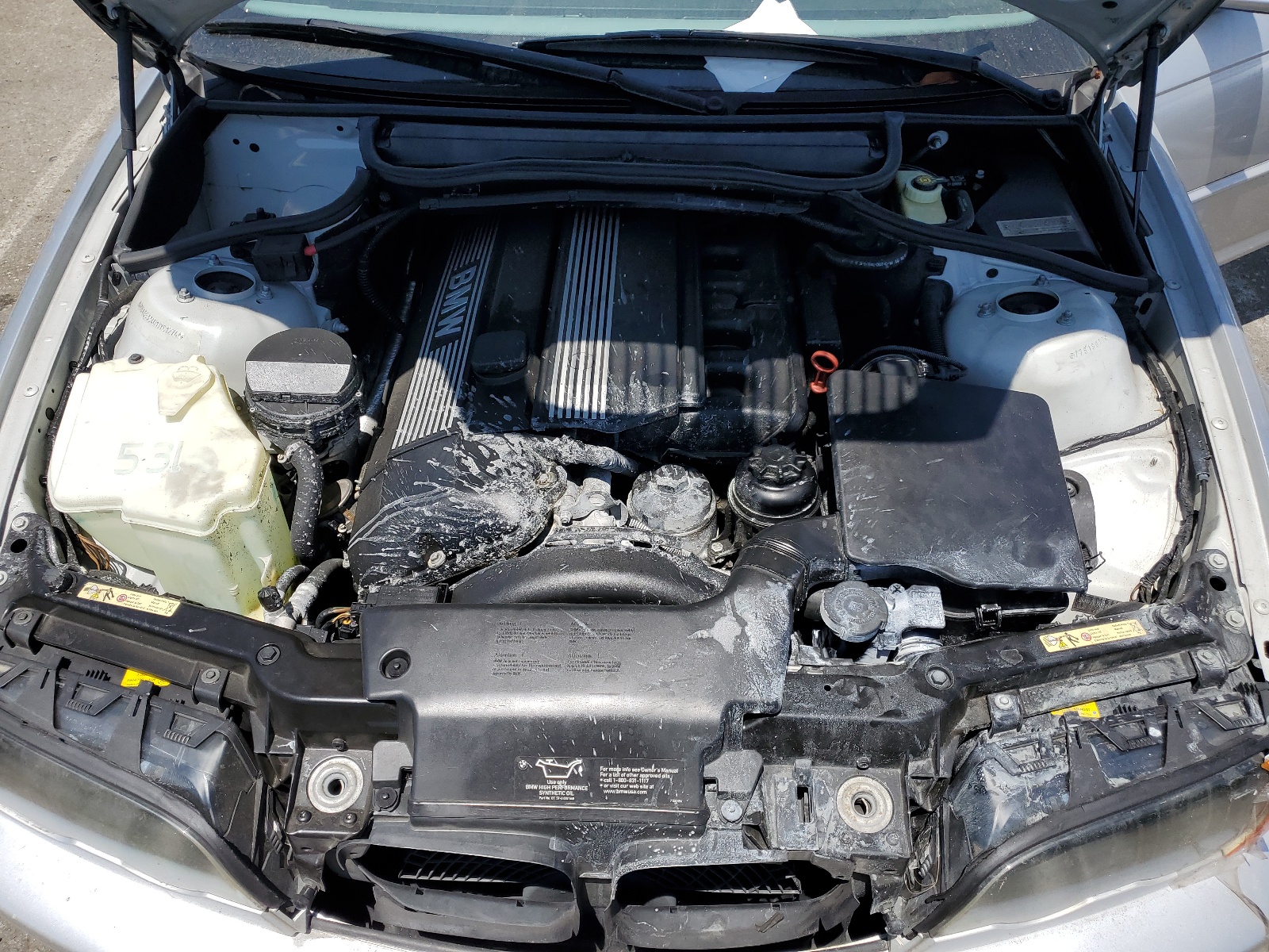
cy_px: 476
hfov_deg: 67.3
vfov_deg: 53.1
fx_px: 953
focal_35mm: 26
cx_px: 634
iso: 50
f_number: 1.5
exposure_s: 1/3333
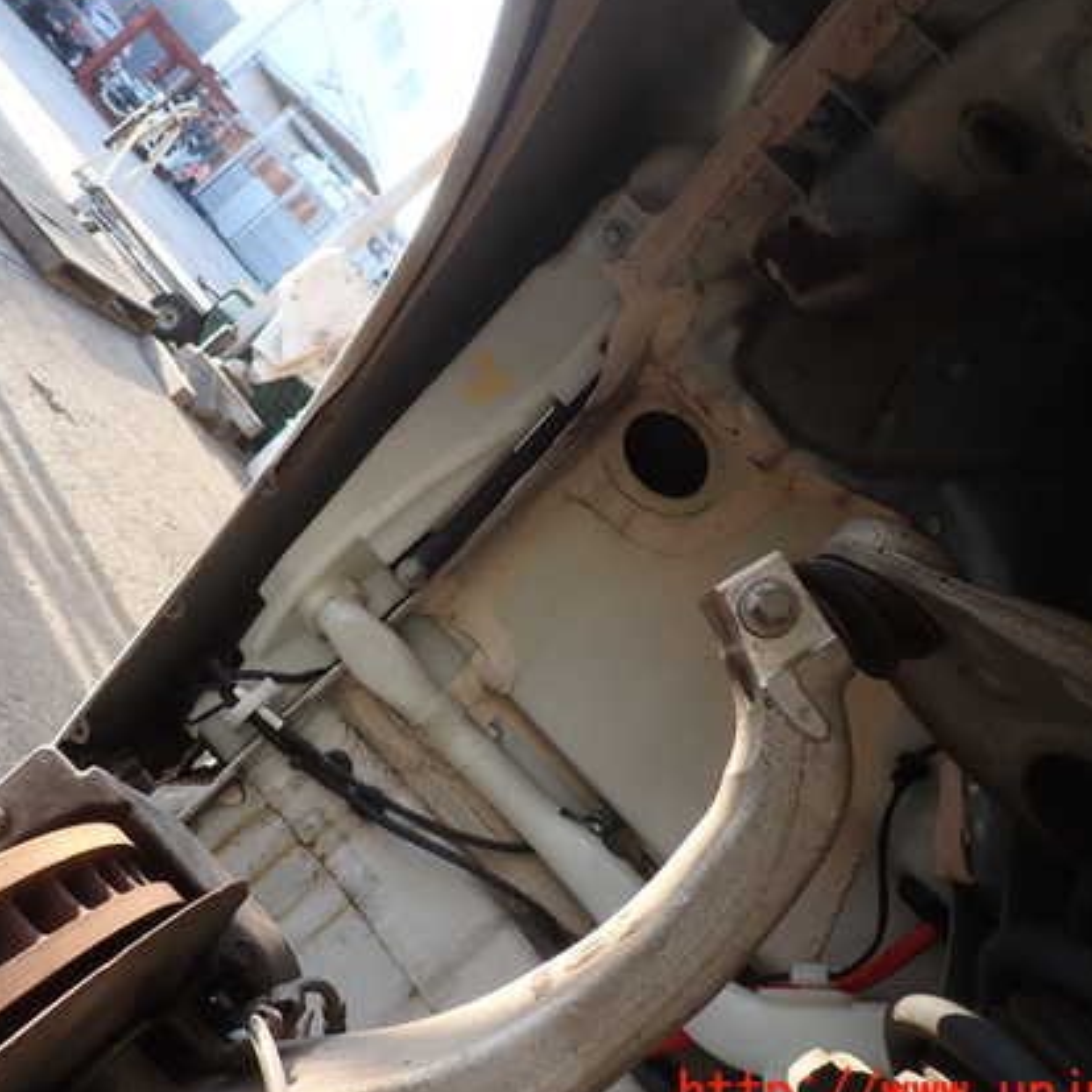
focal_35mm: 32
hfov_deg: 51.0
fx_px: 1142
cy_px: 535
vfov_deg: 51.1
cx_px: 483
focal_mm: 4.5
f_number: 2.8
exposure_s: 1/125
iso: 100
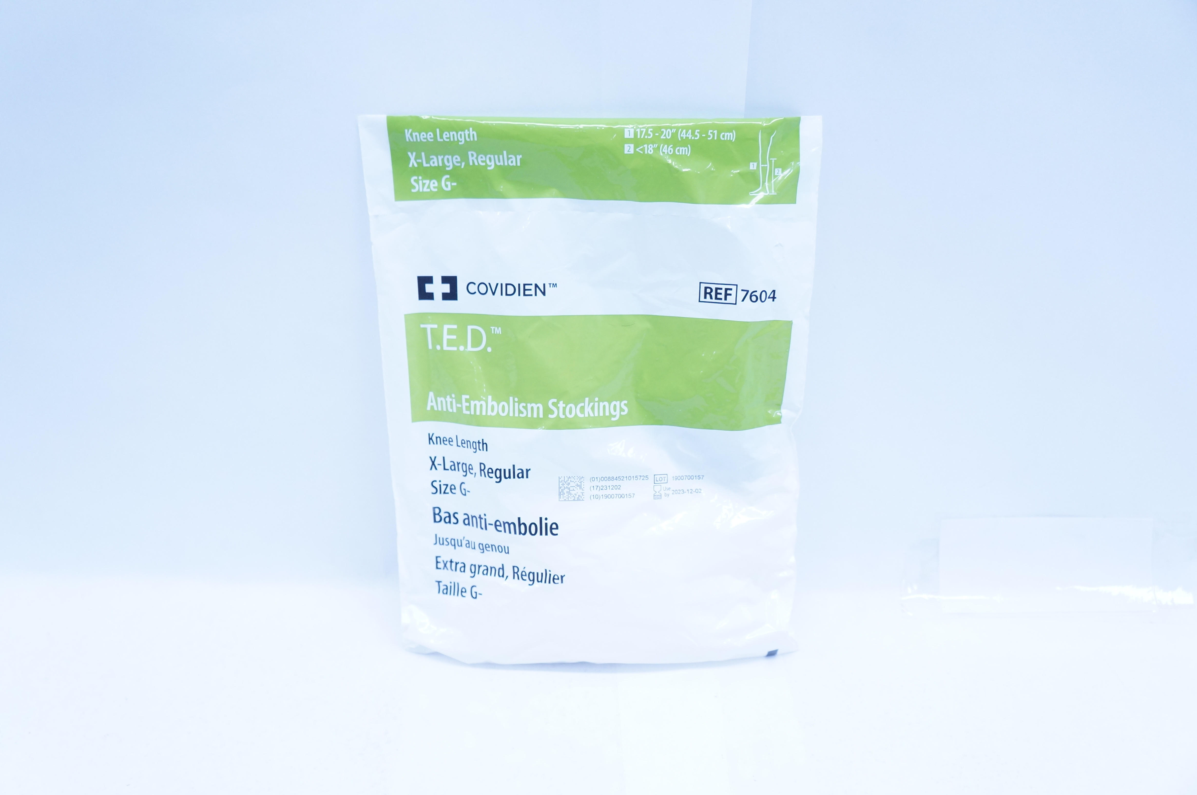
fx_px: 1096
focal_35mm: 33
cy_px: 398
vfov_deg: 39.9
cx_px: 598
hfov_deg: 57.3
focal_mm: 22
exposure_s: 1/200
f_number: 4.5
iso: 800
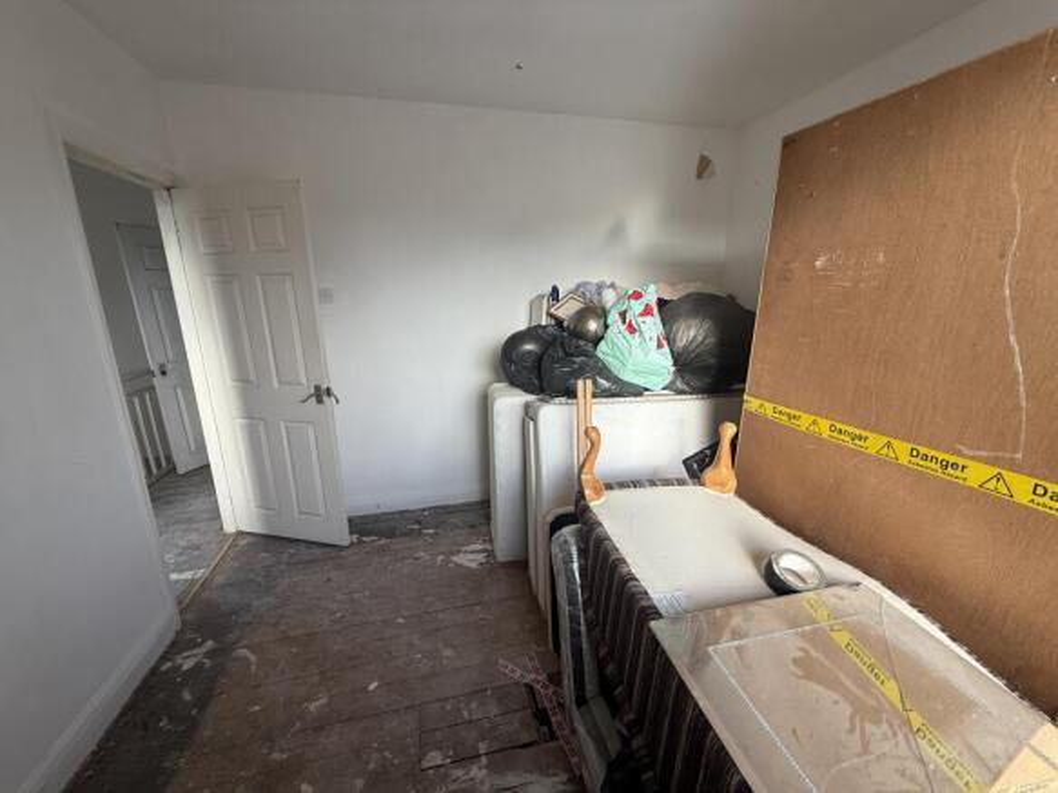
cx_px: 529
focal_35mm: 14
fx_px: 428
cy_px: 396
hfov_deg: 102.1
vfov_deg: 85.7
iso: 50
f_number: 2.2
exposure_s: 1/167
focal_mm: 2.22
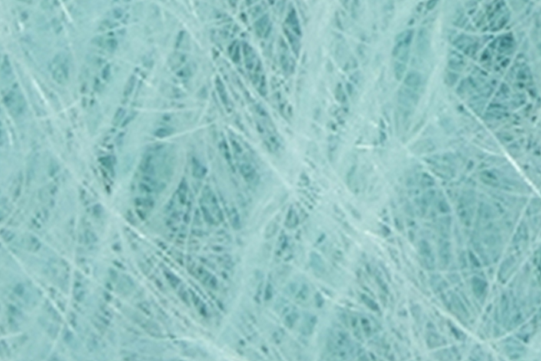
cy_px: -636
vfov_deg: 3.6
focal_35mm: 379
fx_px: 5695
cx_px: 1103
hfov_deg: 5.3
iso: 200
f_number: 11
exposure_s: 1/125
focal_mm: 58
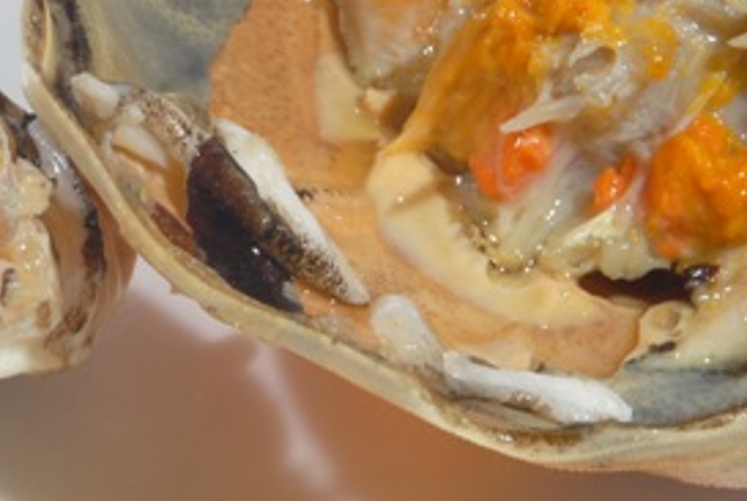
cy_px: 92
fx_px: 8840
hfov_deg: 4.8
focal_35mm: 425
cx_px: -131
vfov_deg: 3.2
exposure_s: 1/125
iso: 100
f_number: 16
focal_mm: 105
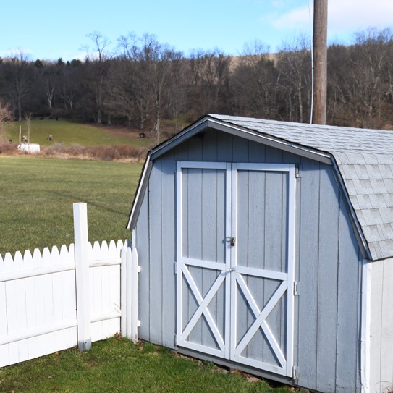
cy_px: 221
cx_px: 327
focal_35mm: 51
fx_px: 655
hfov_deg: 32.3
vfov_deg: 33.4
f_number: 2.8
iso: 100
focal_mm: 20
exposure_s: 1/800
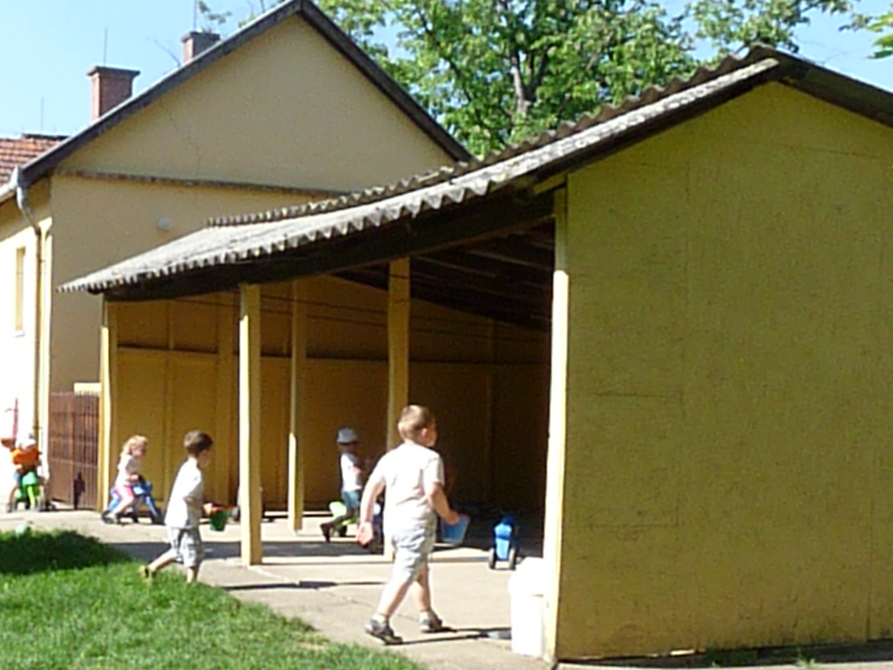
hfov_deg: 34.7
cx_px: 206
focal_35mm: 54
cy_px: 451
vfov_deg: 26.9
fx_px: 1393
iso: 800
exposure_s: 1/640
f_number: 8
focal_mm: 5.1
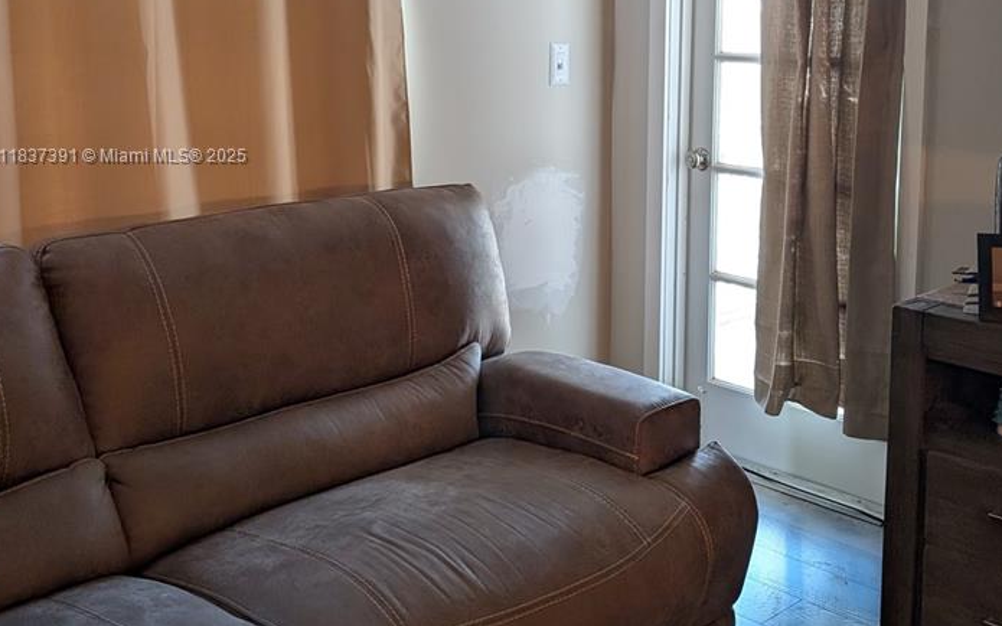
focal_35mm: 44
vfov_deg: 28.8
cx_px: 634
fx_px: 1201
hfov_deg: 44.9
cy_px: 157
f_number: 1.68
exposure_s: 1/60
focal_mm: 6.9
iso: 174
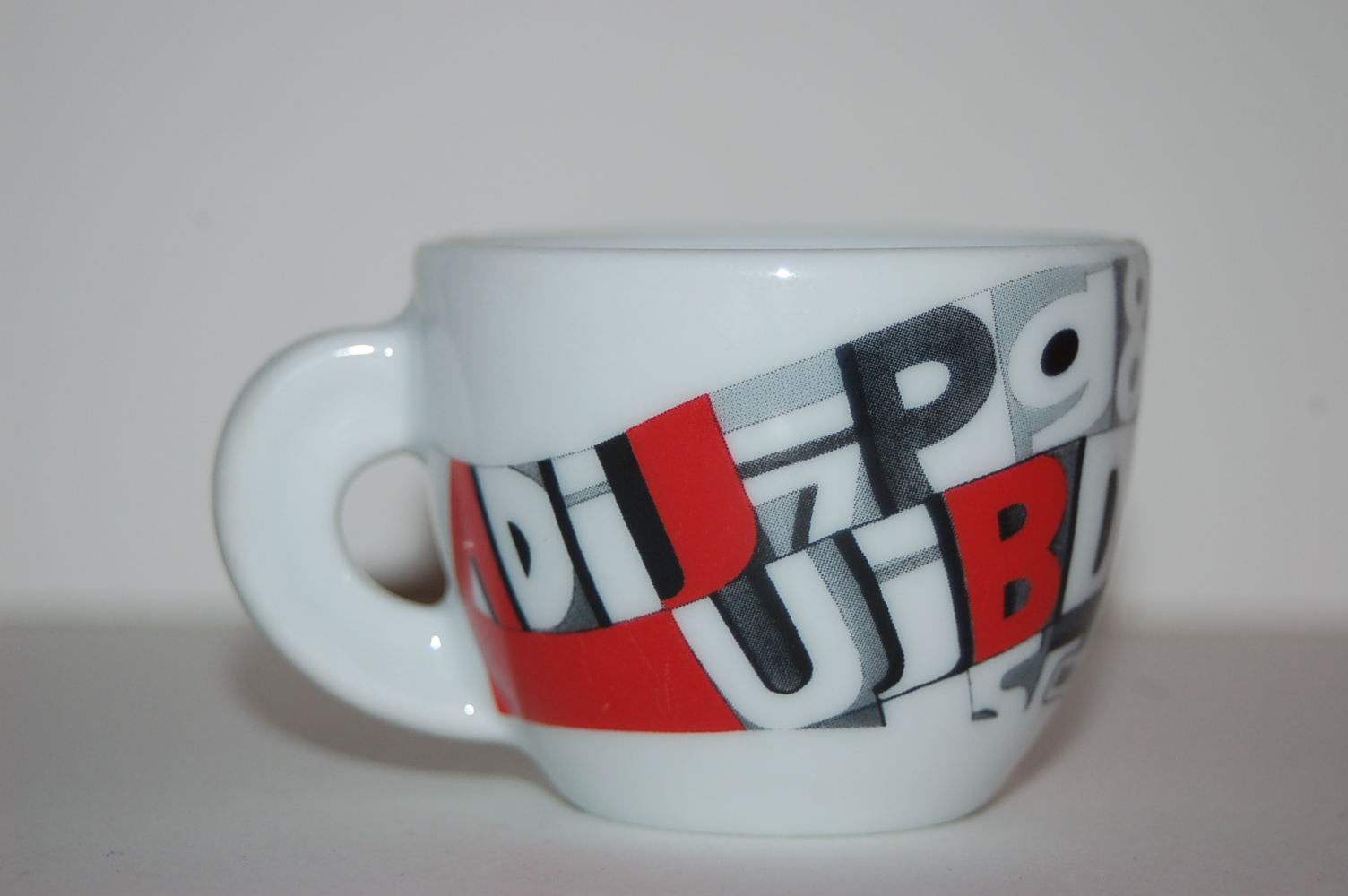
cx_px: 674
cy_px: 448
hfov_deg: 17.1
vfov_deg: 11.4
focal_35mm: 120
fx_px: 4489
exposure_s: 1/60
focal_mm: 80
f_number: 5.6
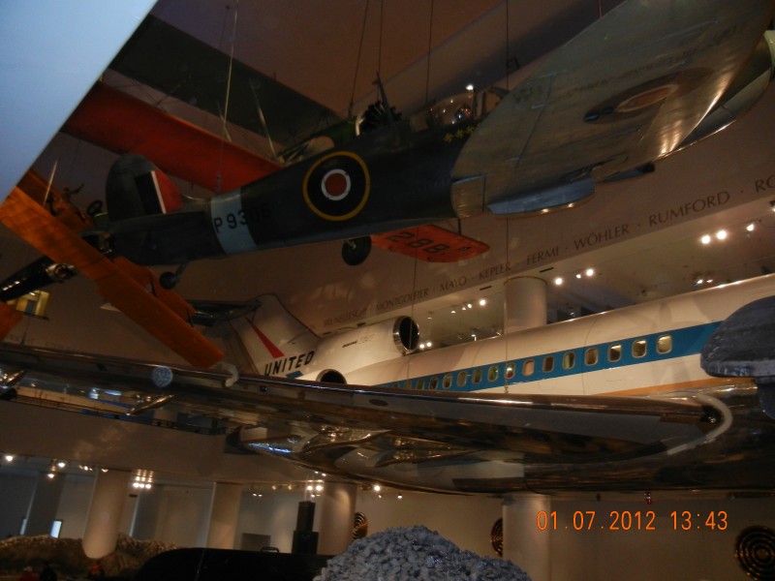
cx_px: 388
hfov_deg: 60.0
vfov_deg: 46.8
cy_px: 290
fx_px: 672
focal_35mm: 30
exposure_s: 1/30
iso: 400
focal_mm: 5.4
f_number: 3.5
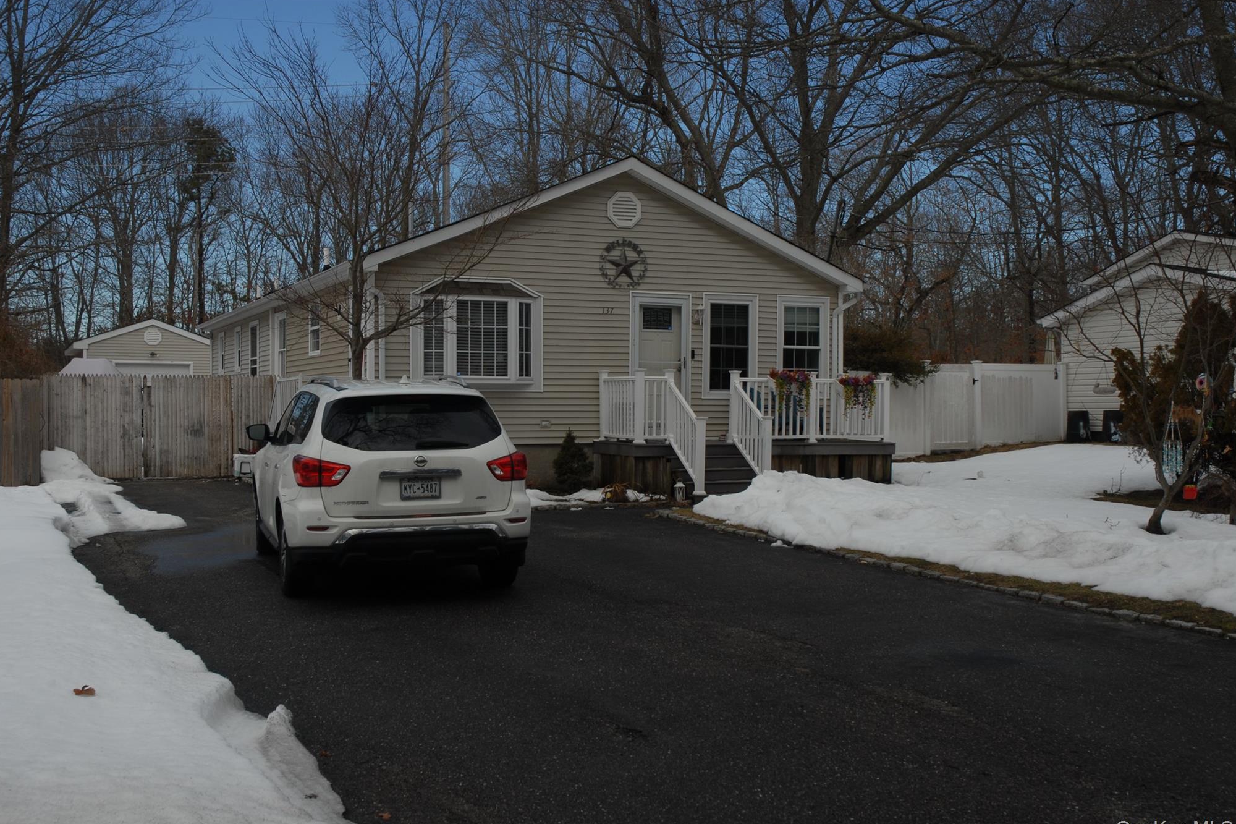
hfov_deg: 46.9
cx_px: 609
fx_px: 1425
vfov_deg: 32.2
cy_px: 420
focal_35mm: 42
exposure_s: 1/320
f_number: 9
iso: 100
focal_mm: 27
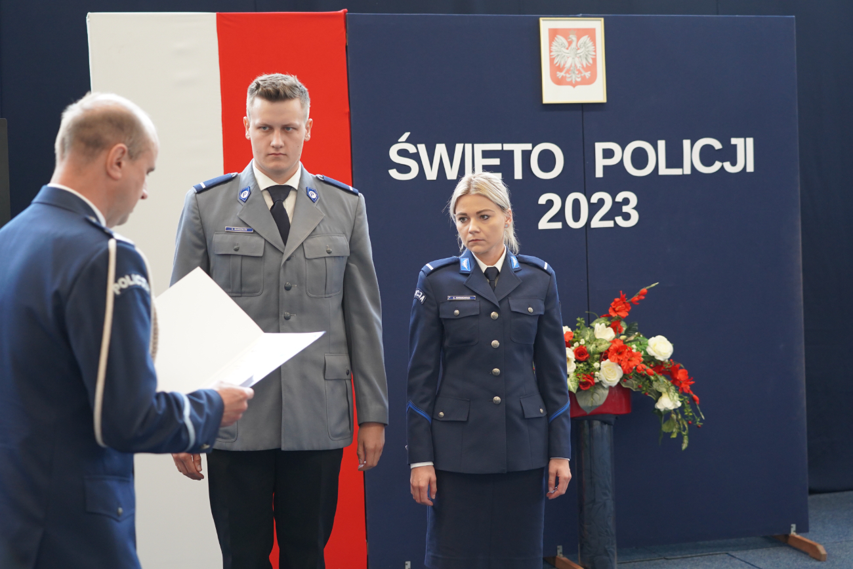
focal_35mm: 57
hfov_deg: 35.0
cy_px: 284
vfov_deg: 23.8
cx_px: 426
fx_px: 1351
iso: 1600
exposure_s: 1/160
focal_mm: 57
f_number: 4
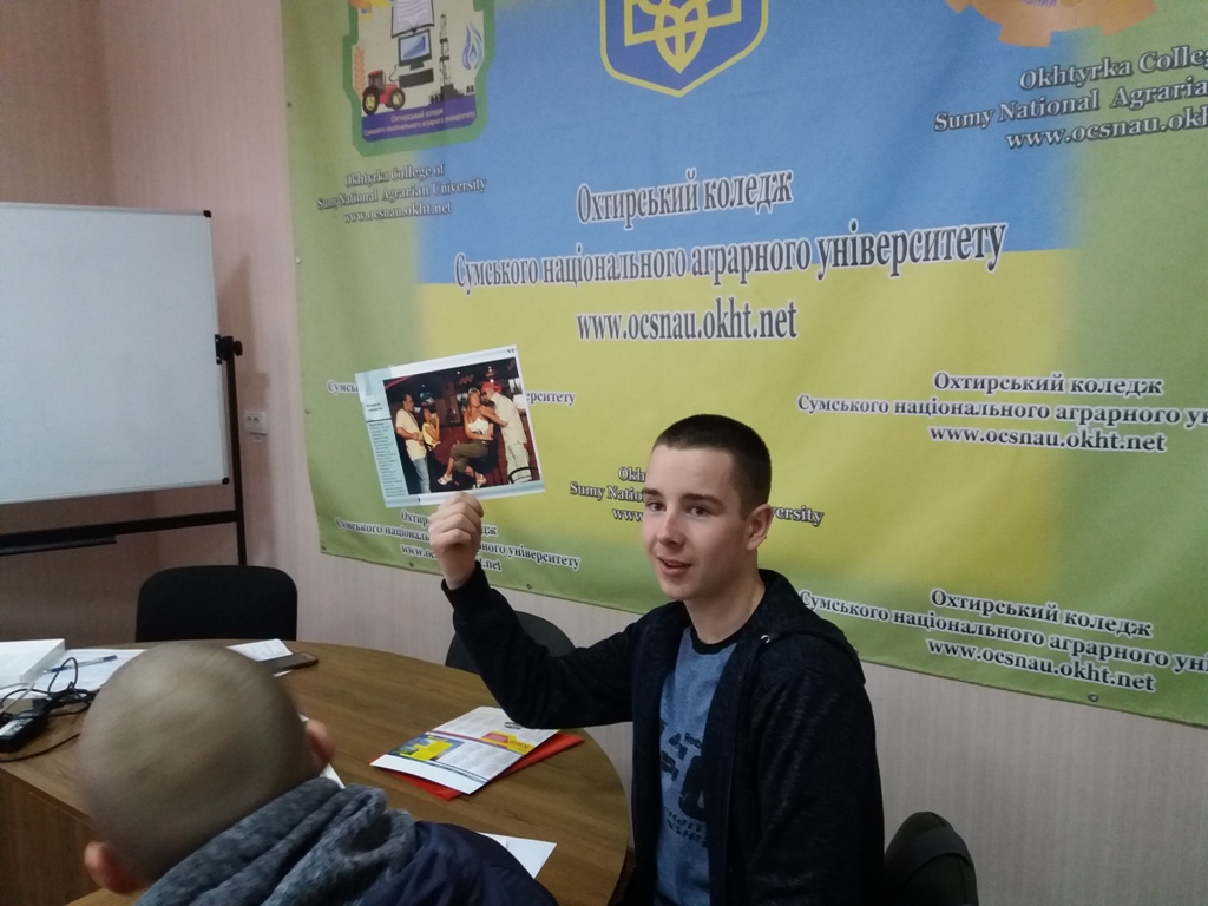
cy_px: 453
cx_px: 604
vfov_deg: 49.7
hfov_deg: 63.4
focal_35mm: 28
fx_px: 977
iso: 250
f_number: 1.9
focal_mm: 3.7
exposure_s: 1/17
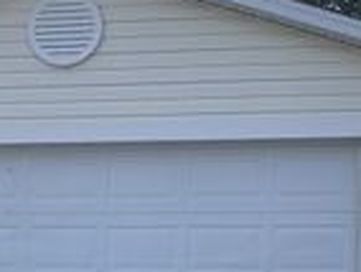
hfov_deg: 17.0
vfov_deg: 13.3
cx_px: -102
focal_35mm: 109
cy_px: 319
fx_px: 1139
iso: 25
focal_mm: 3.3
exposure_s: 1/791
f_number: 2.4
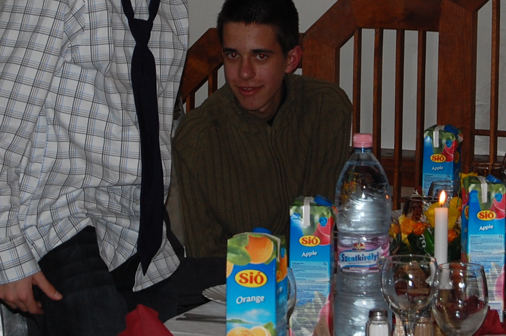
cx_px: 227
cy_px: 23
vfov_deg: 7.5
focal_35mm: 181
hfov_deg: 11.4
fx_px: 2541
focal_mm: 55
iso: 400
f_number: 5.6
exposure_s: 1/60
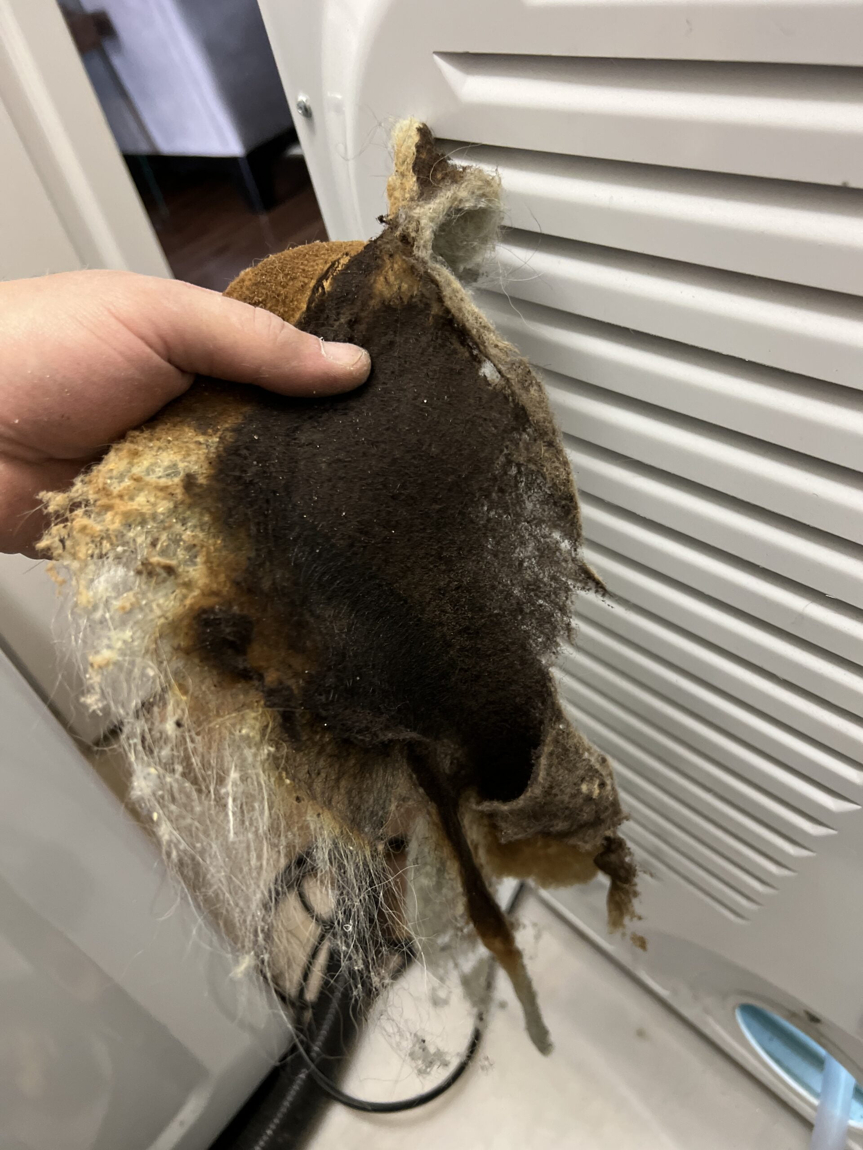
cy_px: 575
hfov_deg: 53.1
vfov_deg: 67.3
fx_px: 864
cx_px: 432
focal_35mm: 26
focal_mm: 5.7
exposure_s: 1/60
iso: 400
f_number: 1.5
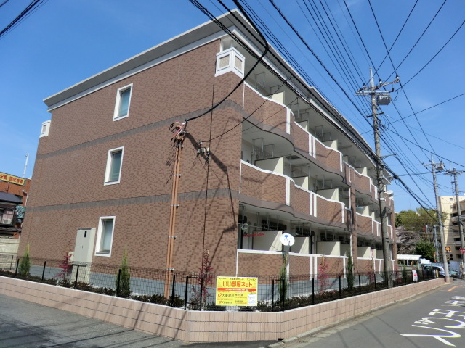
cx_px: 232
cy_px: 174
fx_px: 322
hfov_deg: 71.6
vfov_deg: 56.8
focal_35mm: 24
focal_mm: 4.3
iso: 80
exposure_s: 1/200
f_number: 7.5
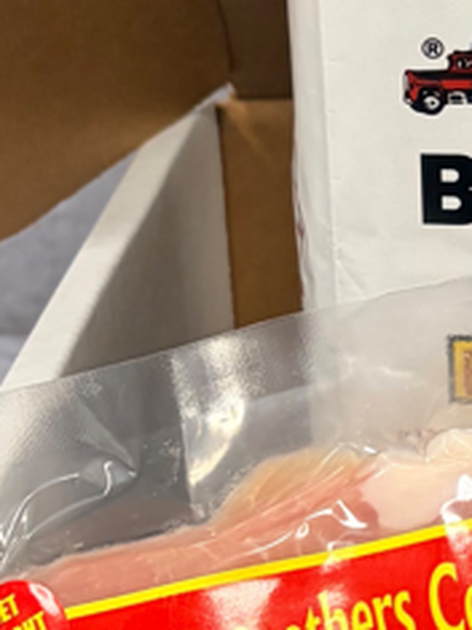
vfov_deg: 14.7
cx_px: 818
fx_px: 2420
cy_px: 97
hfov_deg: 10.5
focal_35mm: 133
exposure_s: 1/60
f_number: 1.6
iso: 160
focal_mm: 5.96
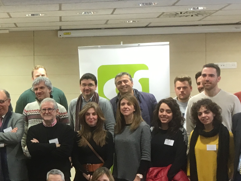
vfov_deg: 15.2
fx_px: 675
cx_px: -69
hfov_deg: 18.8
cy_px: 109
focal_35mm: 97
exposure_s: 1/33
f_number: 2.2
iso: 50
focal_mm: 4.15
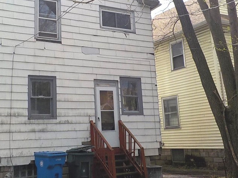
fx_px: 337
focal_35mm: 49
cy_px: 42
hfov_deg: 38.7
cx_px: 90
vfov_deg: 29.1
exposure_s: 1/1250
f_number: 3.3
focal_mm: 4.1
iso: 125
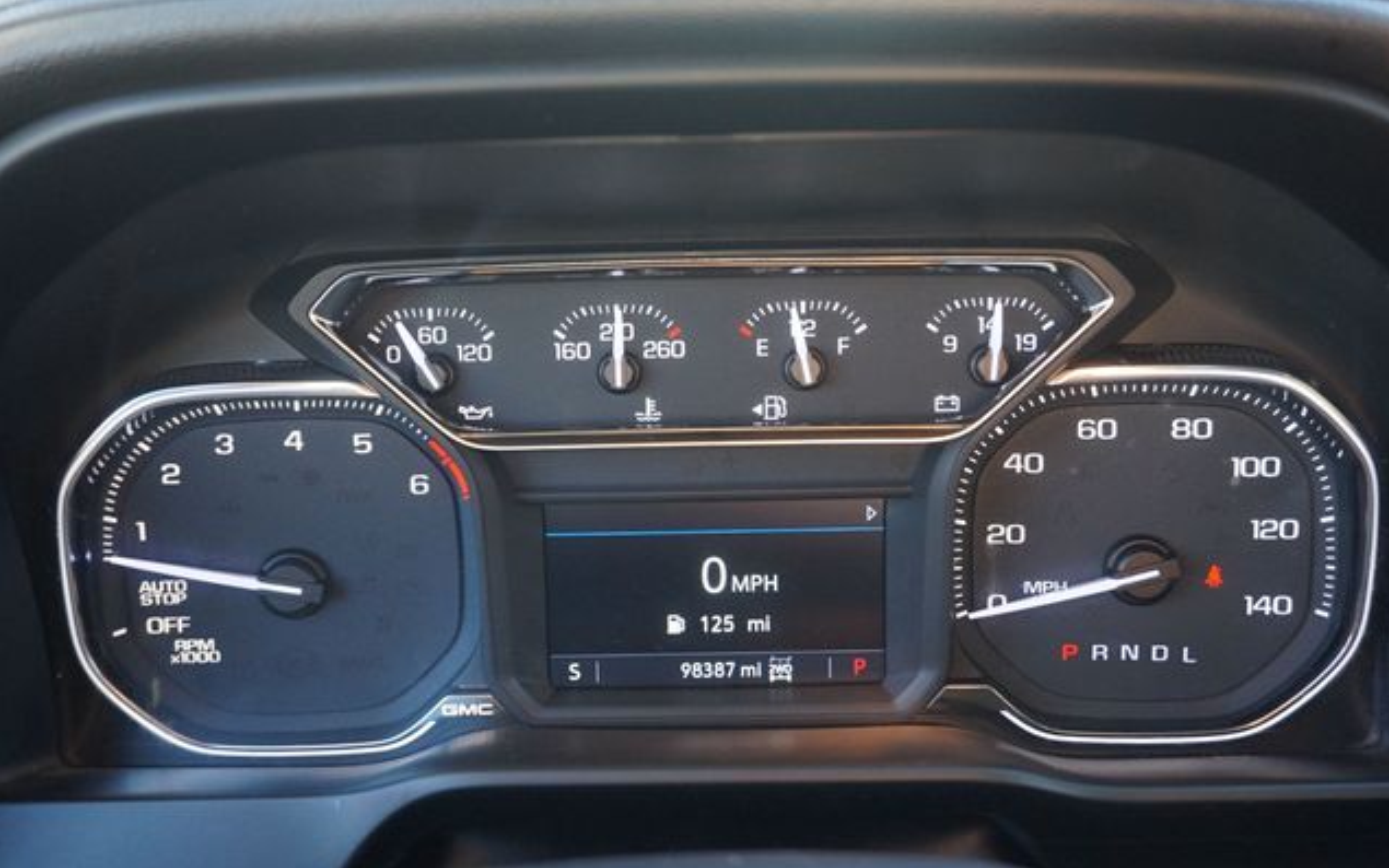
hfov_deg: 50.9
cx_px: 698
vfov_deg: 33.2
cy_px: 461
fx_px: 1458
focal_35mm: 39
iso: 800
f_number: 4.5
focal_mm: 25
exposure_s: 1/60
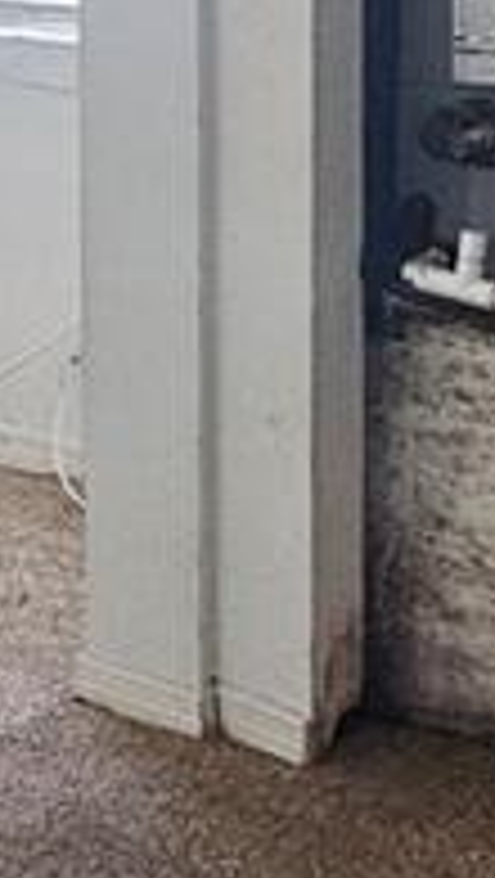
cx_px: 68
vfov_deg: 23.8
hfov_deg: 13.8
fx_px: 2026
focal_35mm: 87
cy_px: 99
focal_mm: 2.2
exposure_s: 1/24
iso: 640
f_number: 2.2
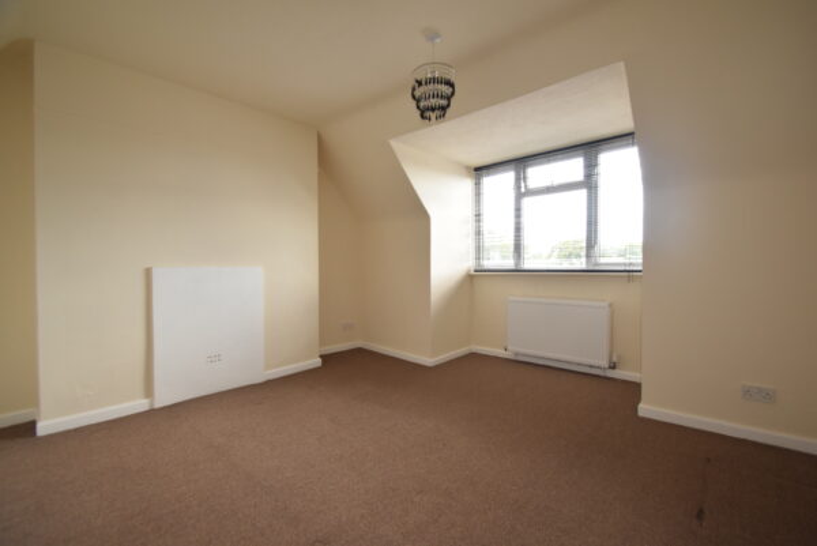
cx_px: 408
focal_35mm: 15
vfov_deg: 77.4
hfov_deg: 100.3
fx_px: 341
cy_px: 273
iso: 800
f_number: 5
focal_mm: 10
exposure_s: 1/100
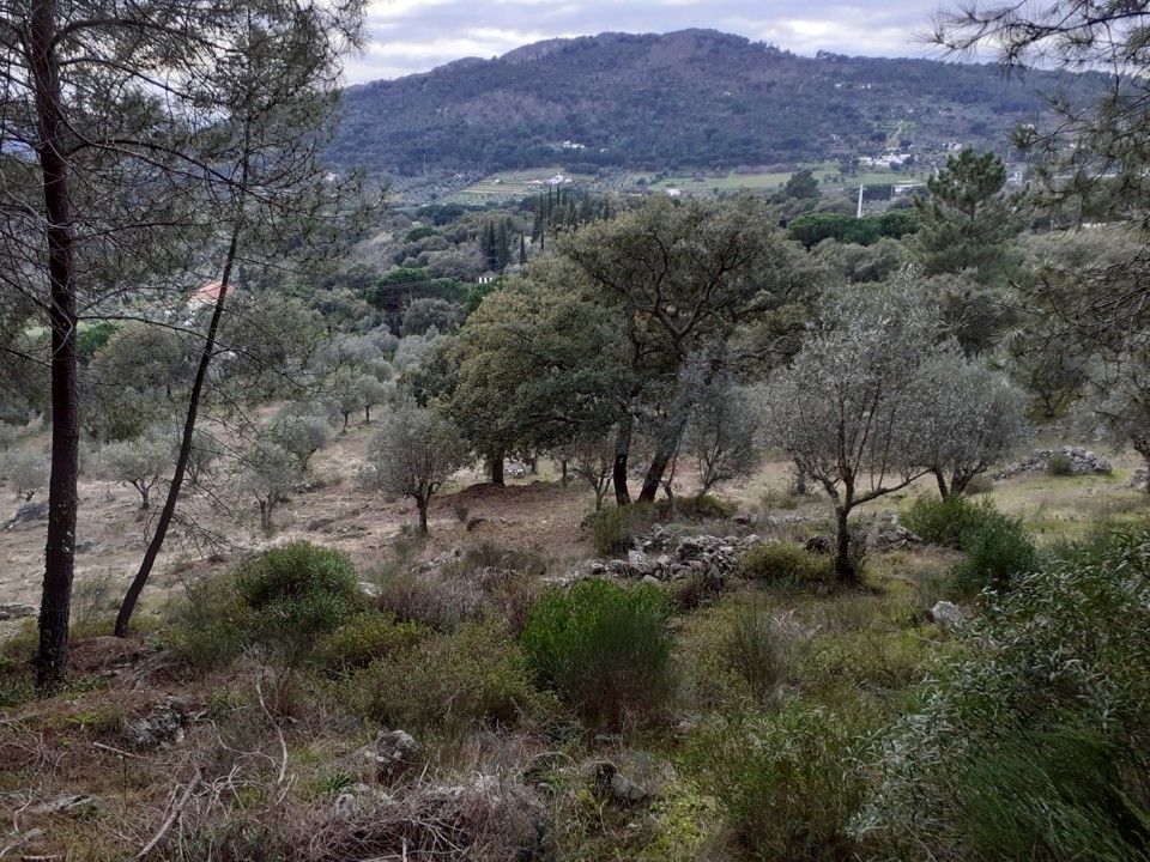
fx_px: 897
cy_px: 431
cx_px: 575
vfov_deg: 51.4
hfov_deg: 65.3
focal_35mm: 27
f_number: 1.9
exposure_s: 1/100
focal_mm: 3.6
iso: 64
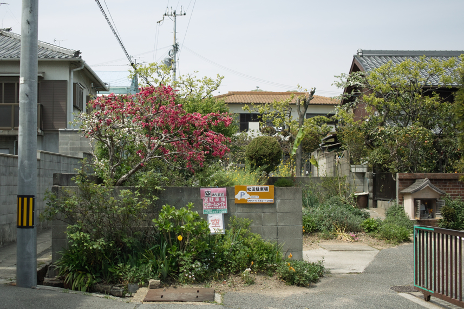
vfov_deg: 27.5
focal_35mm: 49
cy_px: 174
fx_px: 631
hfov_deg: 40.3
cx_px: 199
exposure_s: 1/800
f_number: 2.8
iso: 100
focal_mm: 24.2
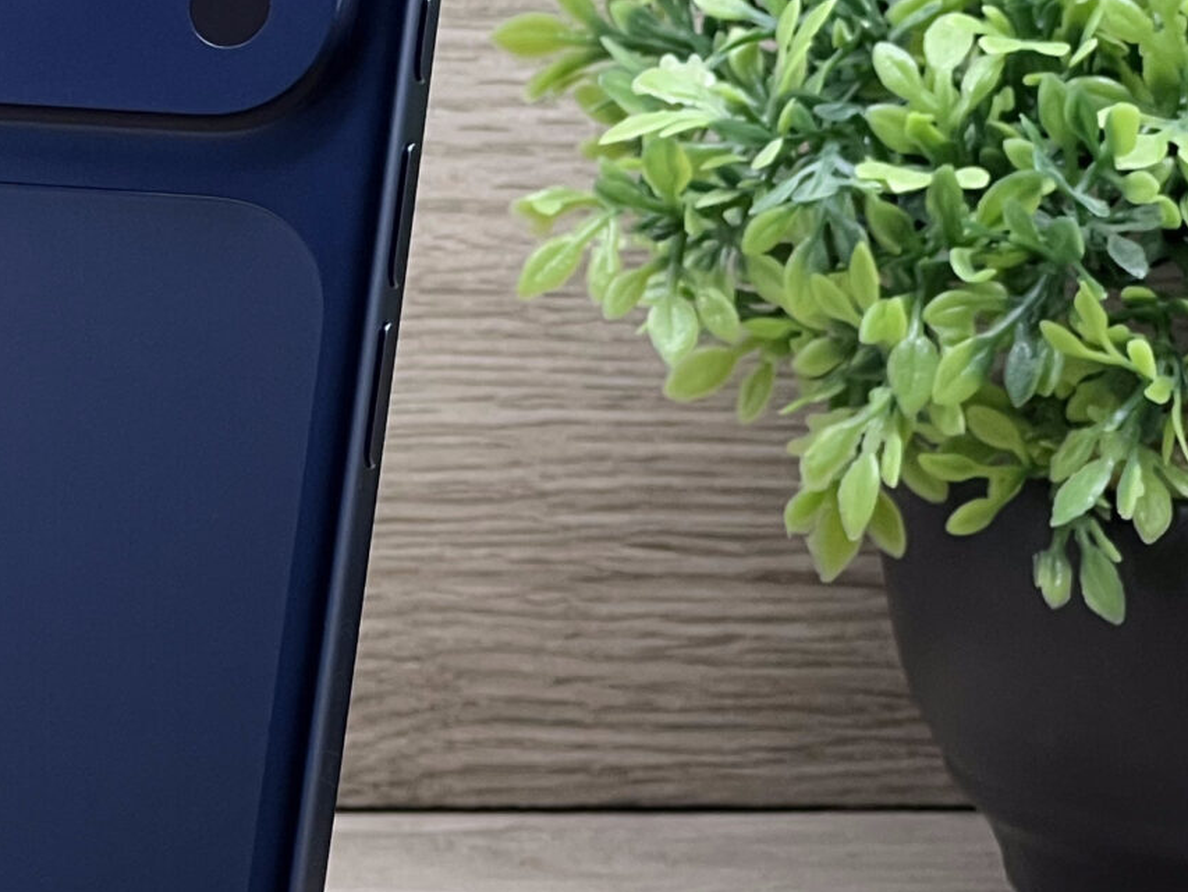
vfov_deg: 6.4
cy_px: 353
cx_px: -15
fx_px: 7929
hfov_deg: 8.5
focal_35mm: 231
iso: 100
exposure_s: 1/100
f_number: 2.8
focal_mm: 9
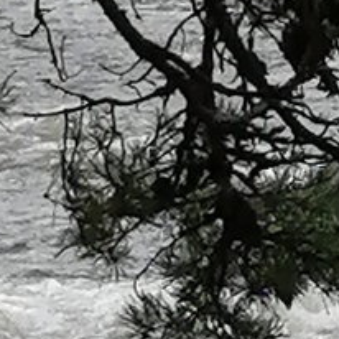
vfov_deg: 3.7
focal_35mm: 468
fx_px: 5185
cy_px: 597
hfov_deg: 3.7
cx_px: 146
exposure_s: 1/1486
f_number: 1.8
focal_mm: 4.75
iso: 50
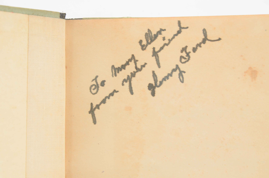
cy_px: 89
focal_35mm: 158
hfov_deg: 13.1
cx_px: 134
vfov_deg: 8.7
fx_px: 1174
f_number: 13
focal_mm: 105
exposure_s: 1/80
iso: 400
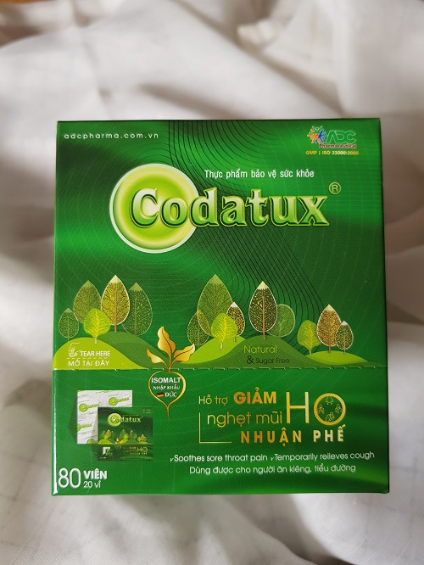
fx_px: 424
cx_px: 212
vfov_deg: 67.3
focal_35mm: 26
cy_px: 282
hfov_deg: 53.1
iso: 80
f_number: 1.7
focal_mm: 4.2
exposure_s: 1/100
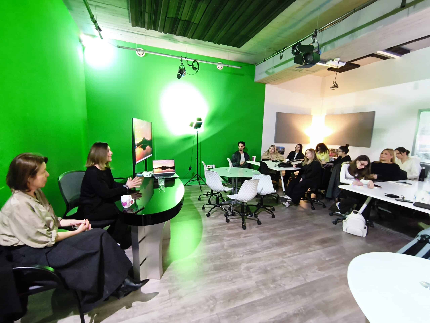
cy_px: 162
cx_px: 215
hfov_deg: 98.1
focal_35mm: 15
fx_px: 186
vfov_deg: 81.8
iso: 1000
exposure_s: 1/20
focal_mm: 1.65
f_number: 2.2
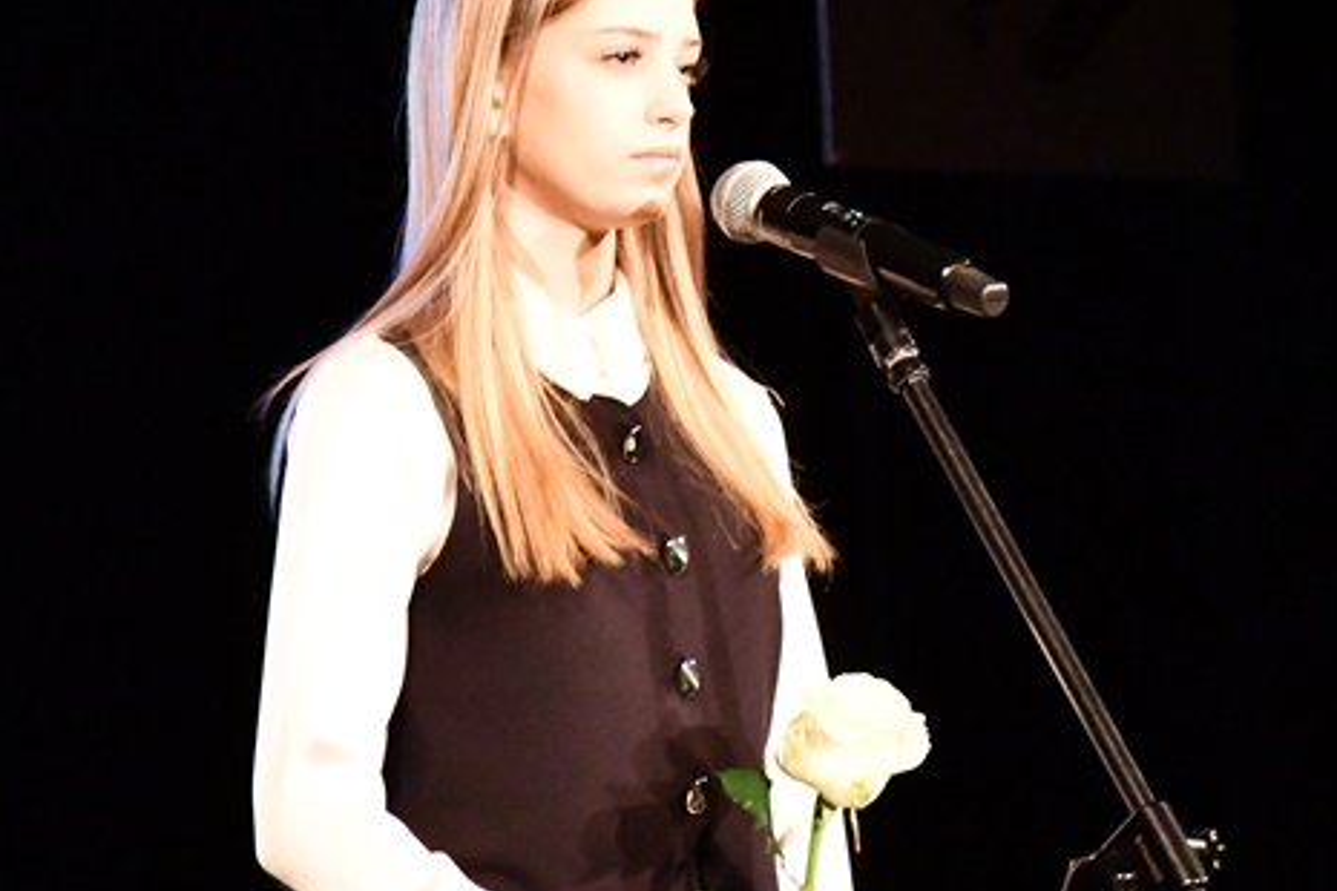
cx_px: 860
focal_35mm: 452
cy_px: 358
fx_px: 16785
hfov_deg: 4.6
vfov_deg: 3.0
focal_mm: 140
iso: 12800
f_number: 5.6
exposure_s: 1/20
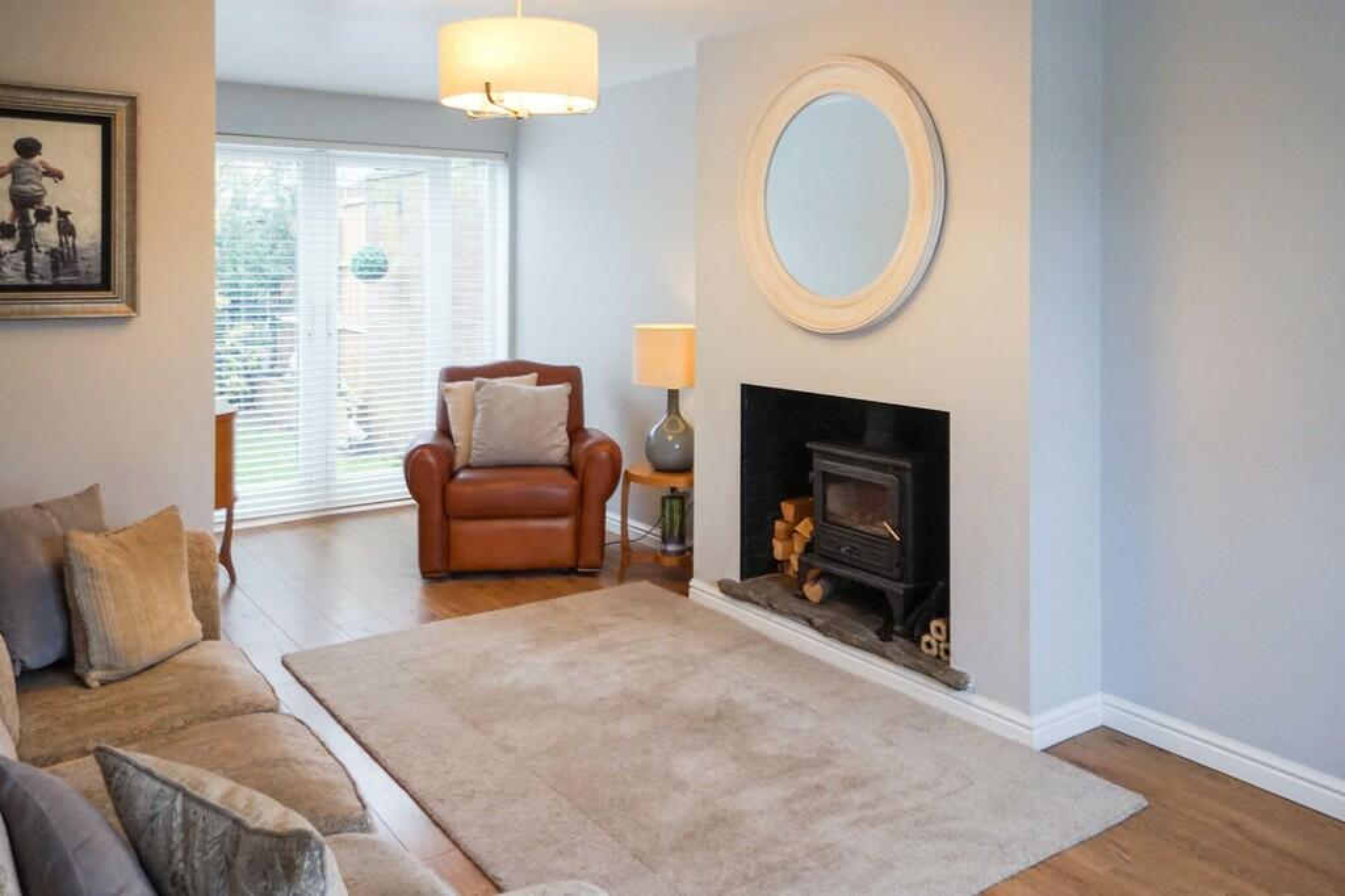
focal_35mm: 27
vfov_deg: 47.9
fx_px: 1008
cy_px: 448
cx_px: 672
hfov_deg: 67.4
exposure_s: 1/60
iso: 640
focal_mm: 18
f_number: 4
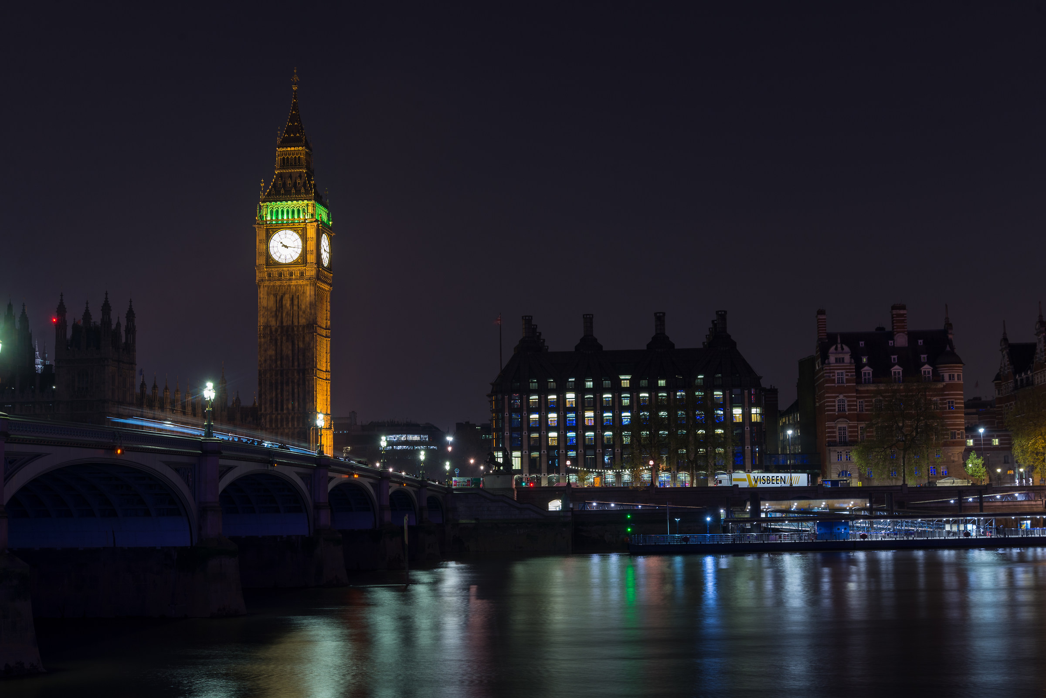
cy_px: 349
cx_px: 523
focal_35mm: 52
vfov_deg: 26.0
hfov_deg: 38.2
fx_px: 1511
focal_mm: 52
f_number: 8
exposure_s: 10
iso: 100
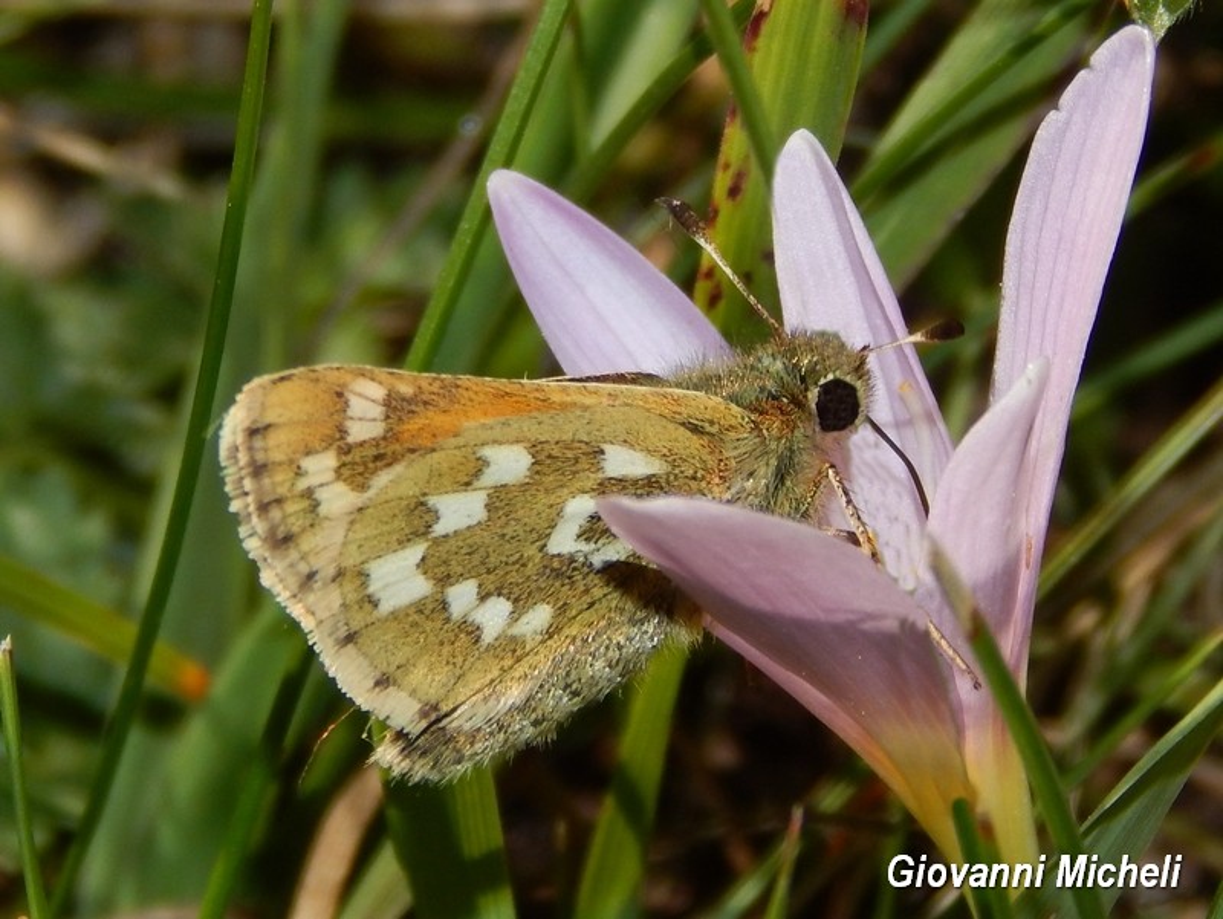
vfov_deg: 8.1
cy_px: 460
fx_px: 6505
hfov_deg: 10.7
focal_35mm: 184
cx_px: 612
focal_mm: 32.8
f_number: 10.5
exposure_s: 1/320
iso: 125
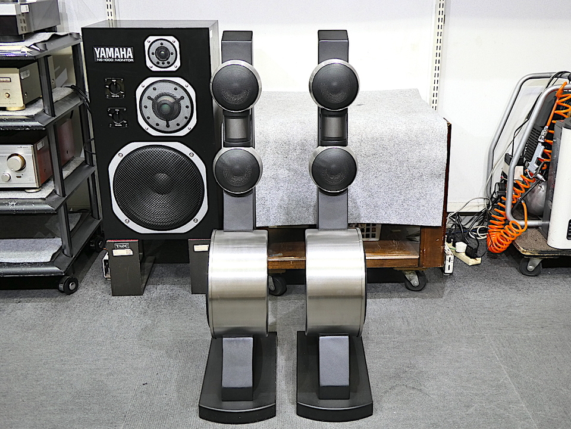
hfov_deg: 50.1
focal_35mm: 37
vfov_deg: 38.7
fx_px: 610
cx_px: 286
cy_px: 214
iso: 200
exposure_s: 1/13
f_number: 3.7
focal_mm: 6.7
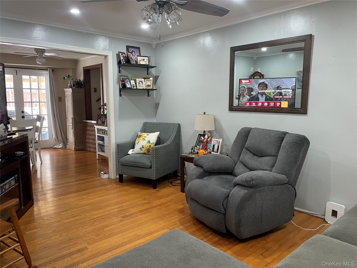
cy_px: 134
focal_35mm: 26
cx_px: 178
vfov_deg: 53.1
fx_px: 268
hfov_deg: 67.3
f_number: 1.6
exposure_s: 1/60
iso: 320
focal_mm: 4.2
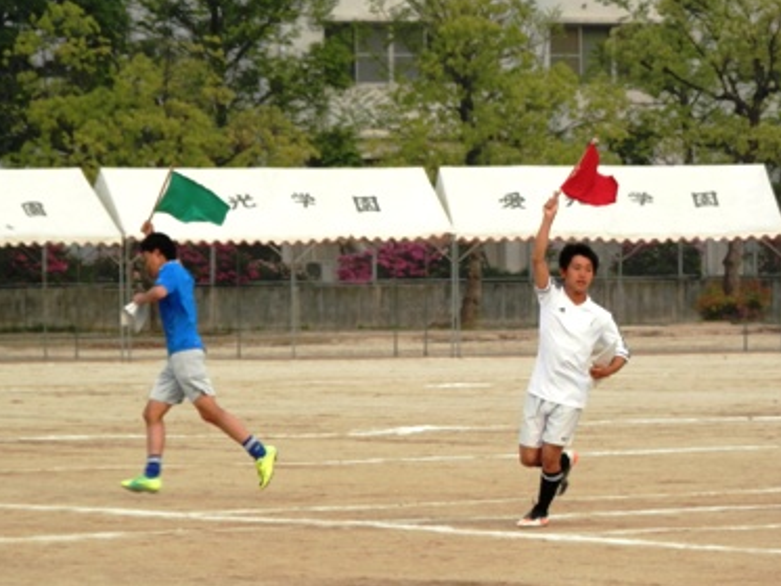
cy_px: 339
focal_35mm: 245
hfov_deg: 8.1
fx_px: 5529
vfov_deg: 6.1
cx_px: 423
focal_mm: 36.5
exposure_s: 1/160
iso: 80
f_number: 5.9
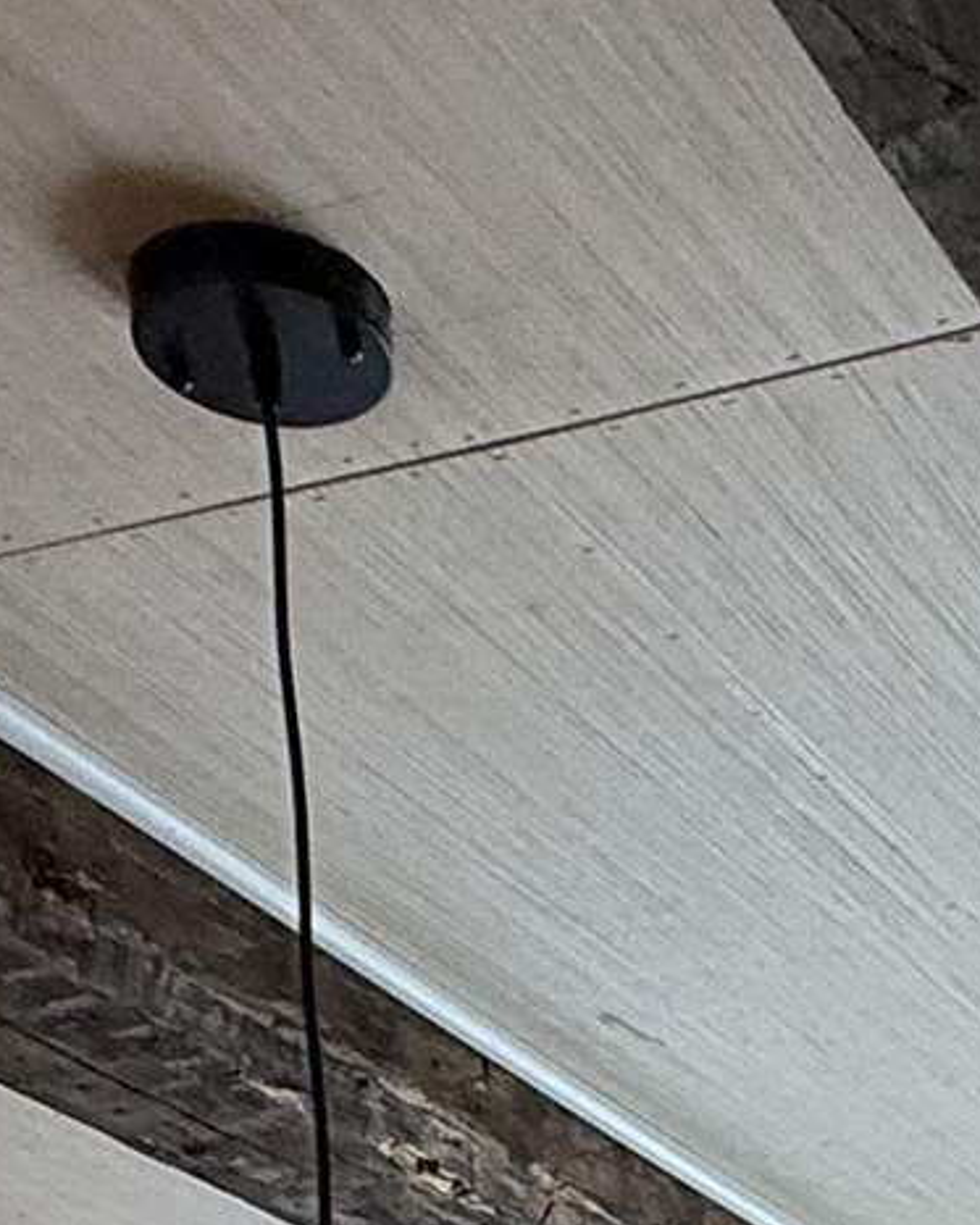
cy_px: 2542
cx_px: 1437
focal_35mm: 90
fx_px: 3262
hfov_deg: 15.8
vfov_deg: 15.9
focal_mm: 2.22
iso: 80
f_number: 2.2
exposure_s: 1/120
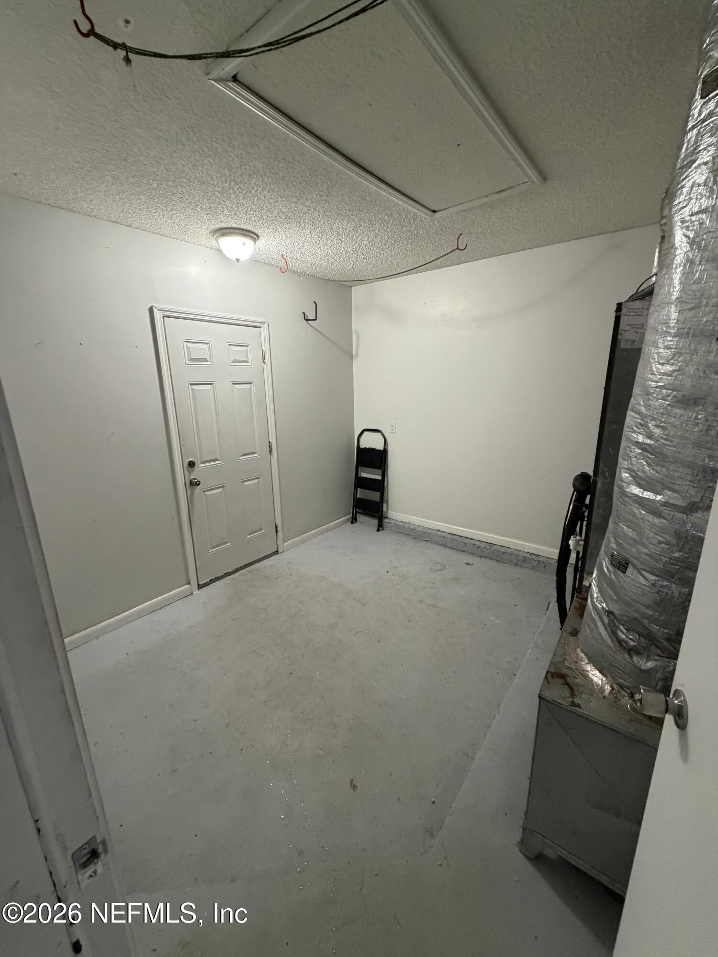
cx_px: 359
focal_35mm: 14
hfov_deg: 85.7
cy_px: 478
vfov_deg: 102.1
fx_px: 387
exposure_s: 1/60
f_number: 2.2
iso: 320
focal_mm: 2.22
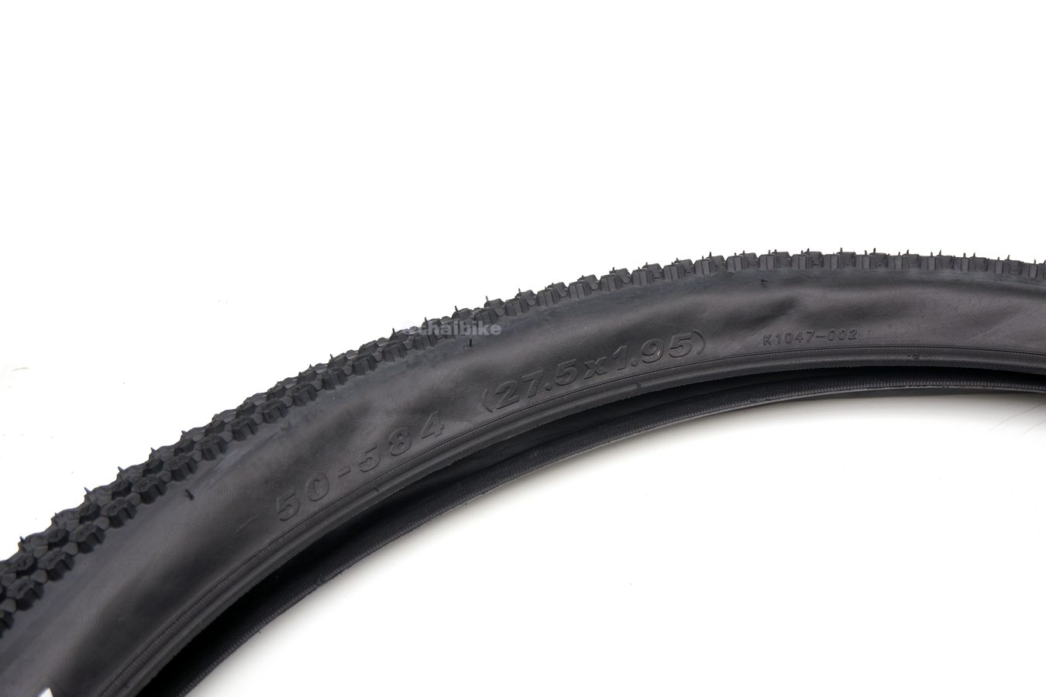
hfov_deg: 43.6
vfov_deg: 29.9
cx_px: 523
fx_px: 1307
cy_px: 348
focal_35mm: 45
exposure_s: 1/100
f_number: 4.7
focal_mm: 30.5
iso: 200
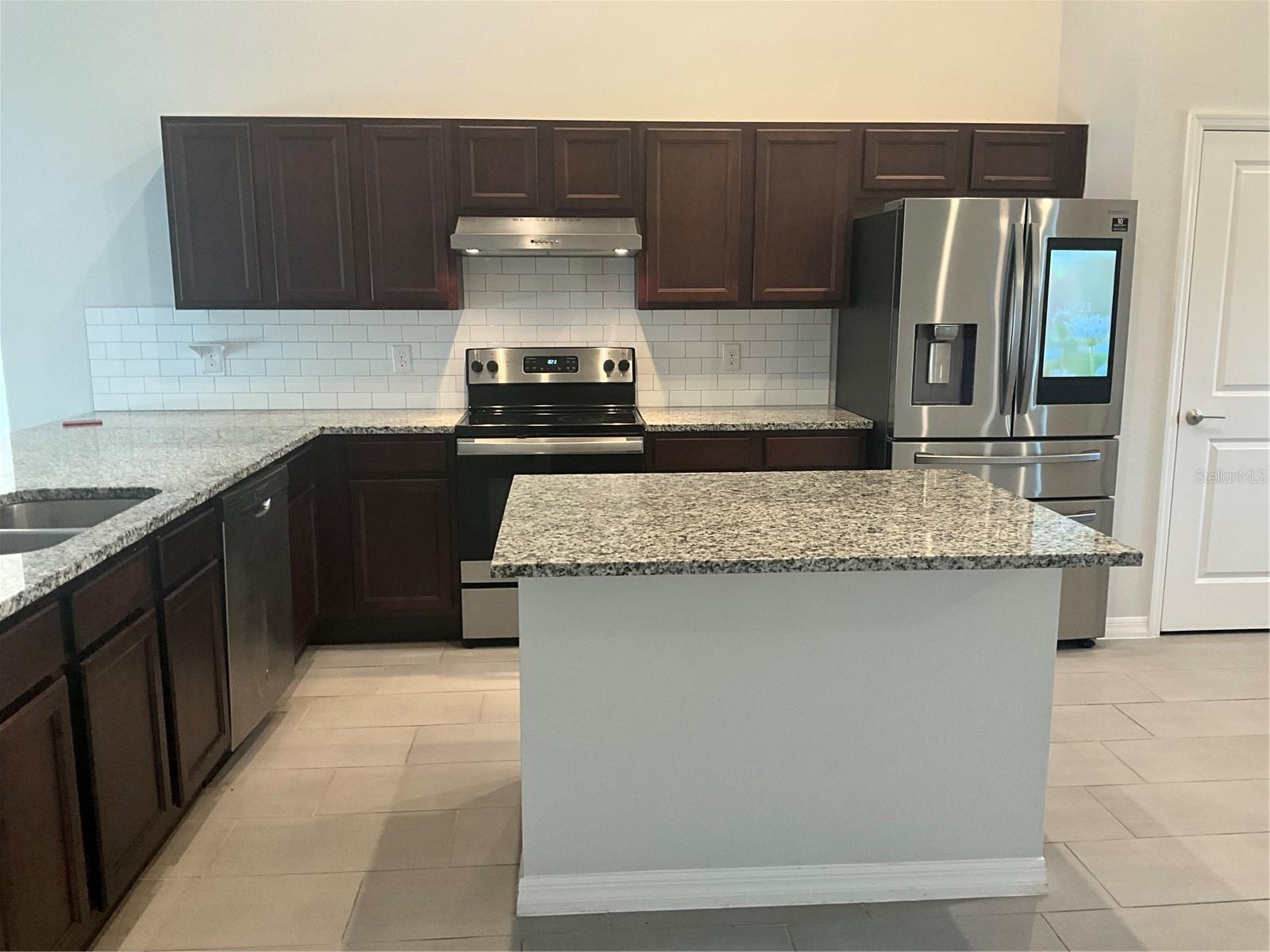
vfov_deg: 48.2
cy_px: 476
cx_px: 635
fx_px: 1064
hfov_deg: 61.7
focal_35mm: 29
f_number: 1.8
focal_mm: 3
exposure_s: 1/60
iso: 160
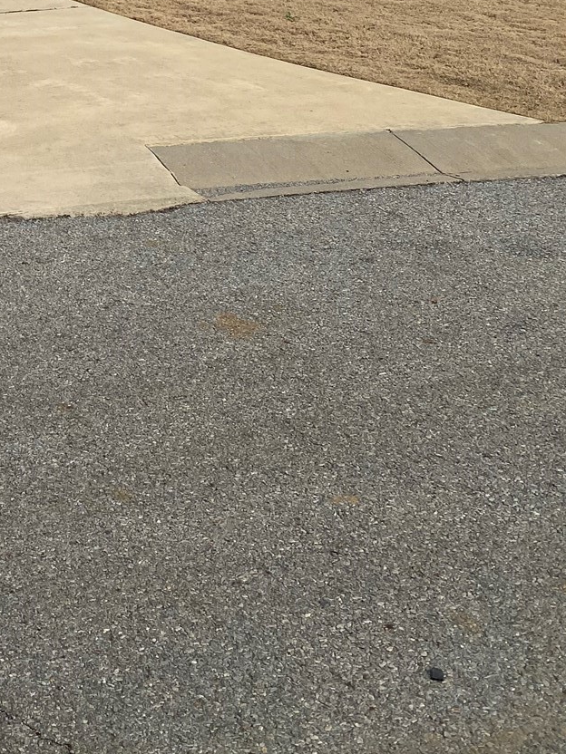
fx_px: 1308
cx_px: -82
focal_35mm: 60
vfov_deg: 30.0
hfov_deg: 22.8
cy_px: 1
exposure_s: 1/2513
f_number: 1.8
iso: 32
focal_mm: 4.25
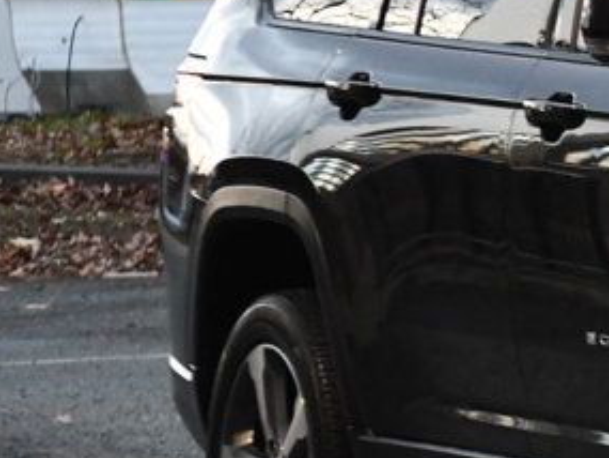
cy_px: 81
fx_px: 9293
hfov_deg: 3.7
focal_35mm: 528
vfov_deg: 2.8
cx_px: 1039
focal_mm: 102
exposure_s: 1/100
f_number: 4.8
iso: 3200
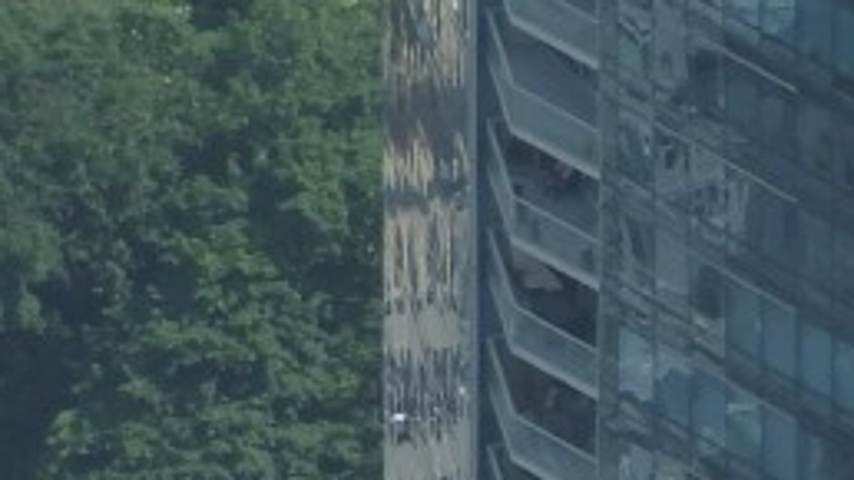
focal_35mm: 1340
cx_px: 2102
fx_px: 30338
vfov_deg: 0.9
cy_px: 702
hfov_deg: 1.6
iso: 100
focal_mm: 39.4
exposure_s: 1/400
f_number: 5.3
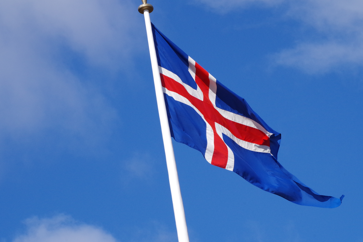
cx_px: 182
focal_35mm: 187
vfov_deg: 7.3
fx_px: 1885
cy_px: 121
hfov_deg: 11.0
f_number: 14
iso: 800
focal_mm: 125
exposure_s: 1/800
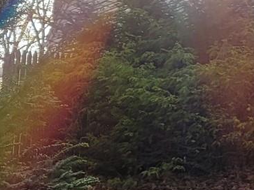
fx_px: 1034
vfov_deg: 10.4
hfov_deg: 11.5
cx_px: 614
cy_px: -3
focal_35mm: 141
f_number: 1.8
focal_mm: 7
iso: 20
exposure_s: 1/392
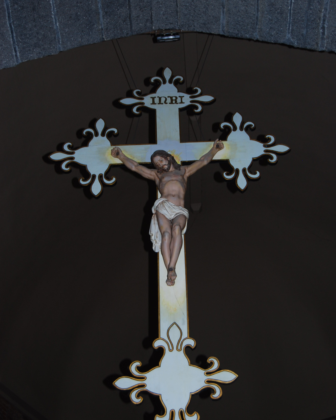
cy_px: 206
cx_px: 168
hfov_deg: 25.6
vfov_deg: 31.7
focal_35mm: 60
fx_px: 741
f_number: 4.8
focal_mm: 35
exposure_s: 1/60
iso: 220
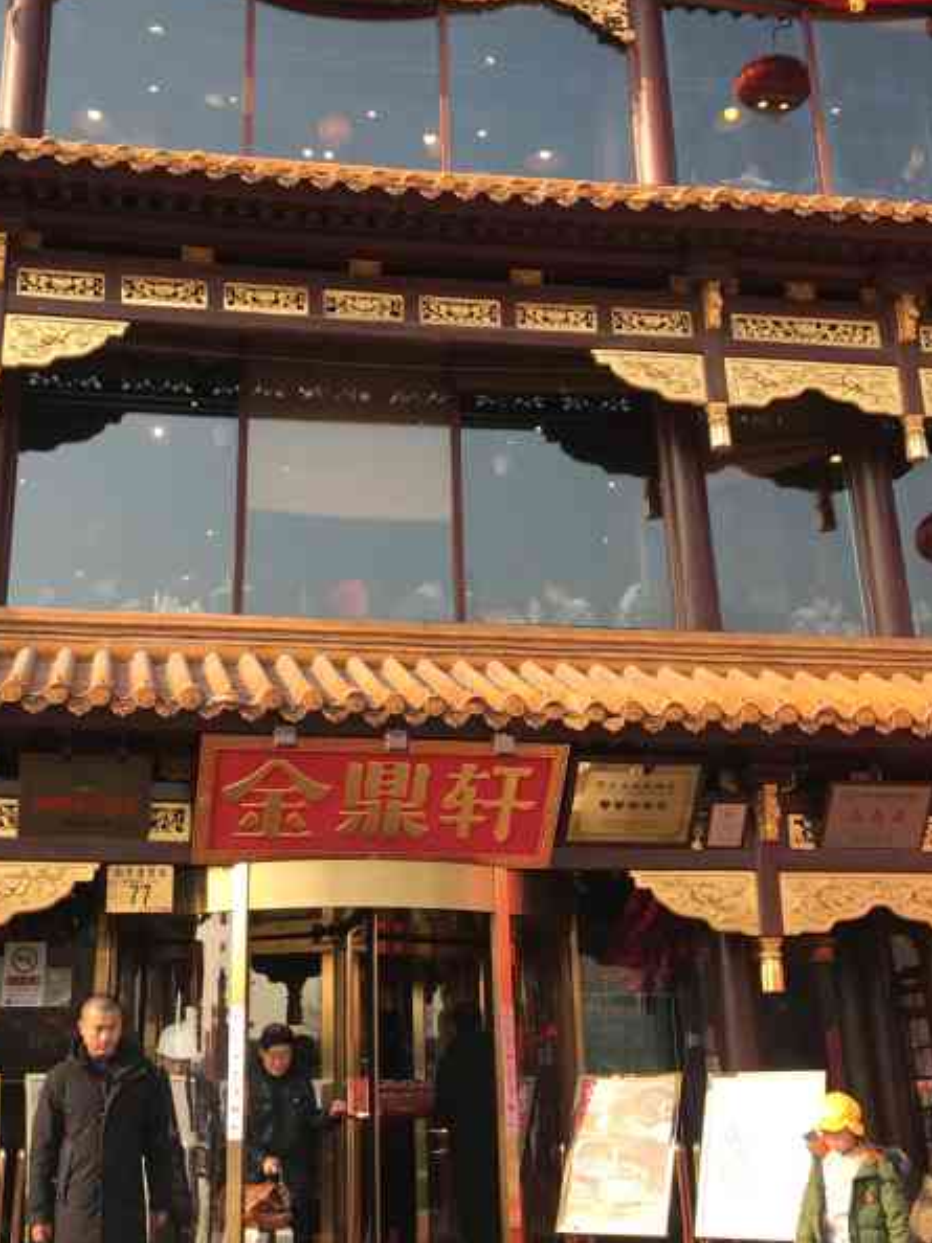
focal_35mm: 44
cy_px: 451
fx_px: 1581
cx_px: 369
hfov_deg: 32.7
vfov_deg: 42.6
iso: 20
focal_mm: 3.99
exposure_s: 1/587
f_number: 1.8
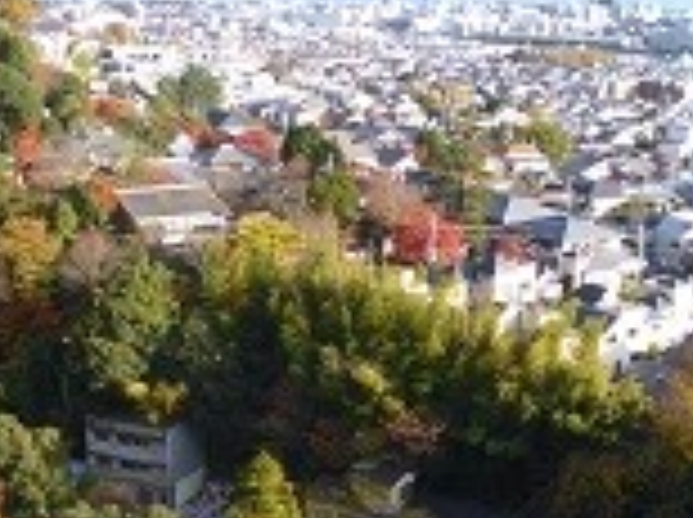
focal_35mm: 57
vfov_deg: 25.4
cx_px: 502
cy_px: 356
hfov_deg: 33.3
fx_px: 1139
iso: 100
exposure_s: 1/320
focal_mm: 4.3
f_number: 2.5
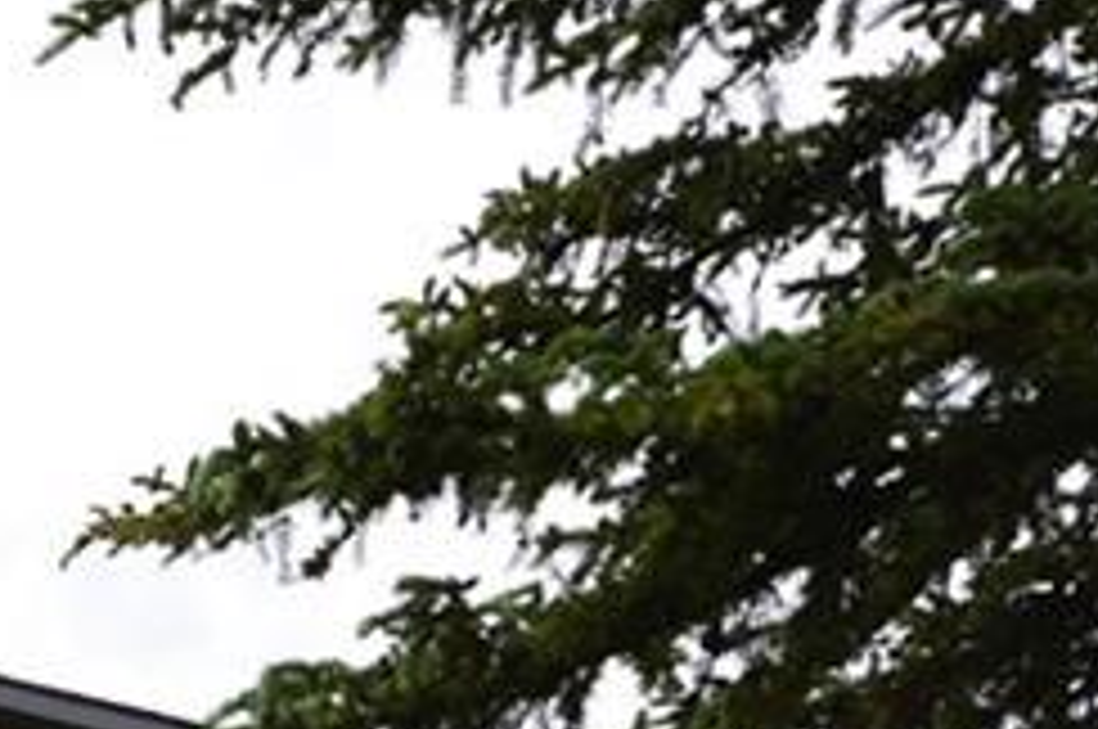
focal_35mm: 88
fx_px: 2680
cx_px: -675
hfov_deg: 19.3
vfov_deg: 14.1
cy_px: 1210
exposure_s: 1/100
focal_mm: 14
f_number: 4.8
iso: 125
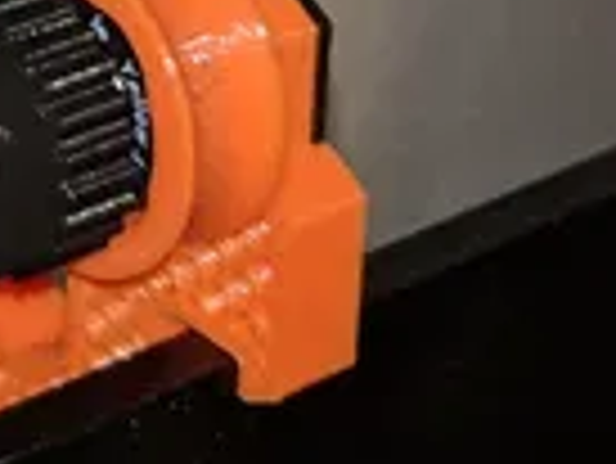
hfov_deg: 11.5
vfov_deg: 8.3
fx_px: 2921
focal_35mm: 164
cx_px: -326
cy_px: -682
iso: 351
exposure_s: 1/60
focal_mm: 4.44
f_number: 1.8
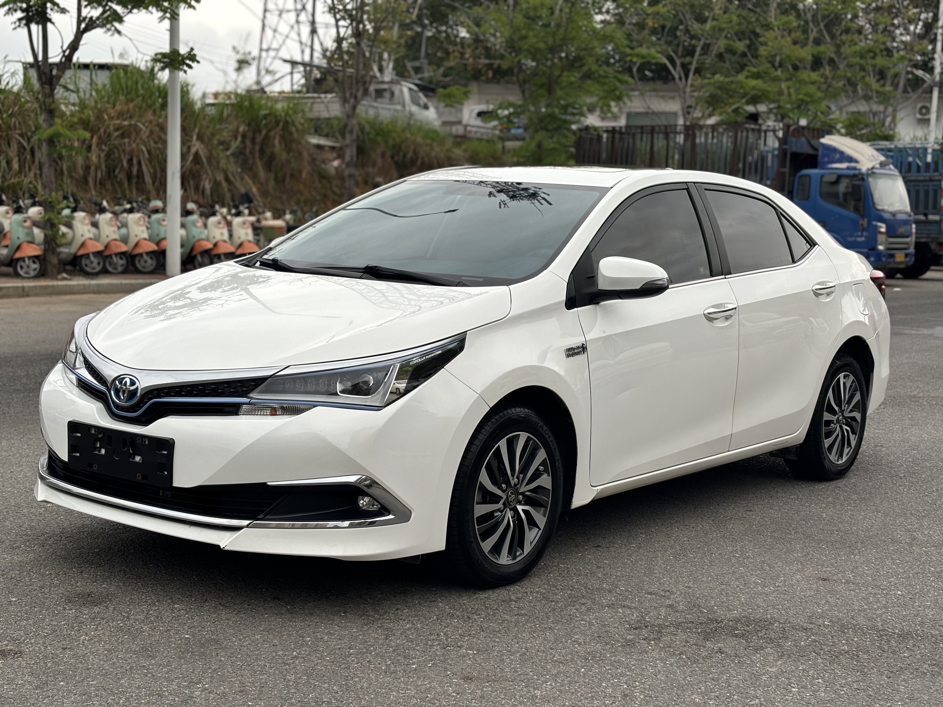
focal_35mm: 52
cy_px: 354
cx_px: 472
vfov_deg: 28.0
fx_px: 1417
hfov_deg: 36.8
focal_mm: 5.96
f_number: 1.6
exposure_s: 1/341
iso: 32
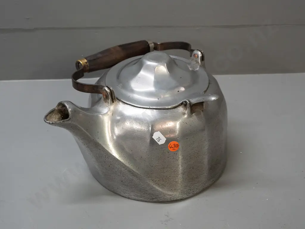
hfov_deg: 38.2
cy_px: 114
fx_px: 441
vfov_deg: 29.1
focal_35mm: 50
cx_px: 152
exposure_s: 1/160
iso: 3200
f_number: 5.6
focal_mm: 25
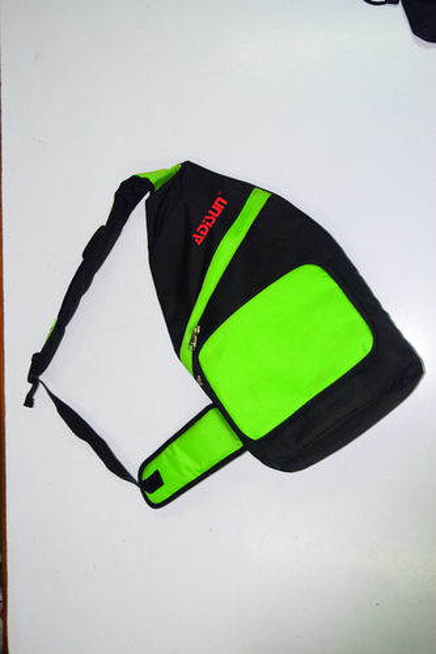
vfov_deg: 42.3
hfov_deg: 28.9
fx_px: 845
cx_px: 218
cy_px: 327
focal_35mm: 46
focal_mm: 31
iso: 800
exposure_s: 1/125
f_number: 5
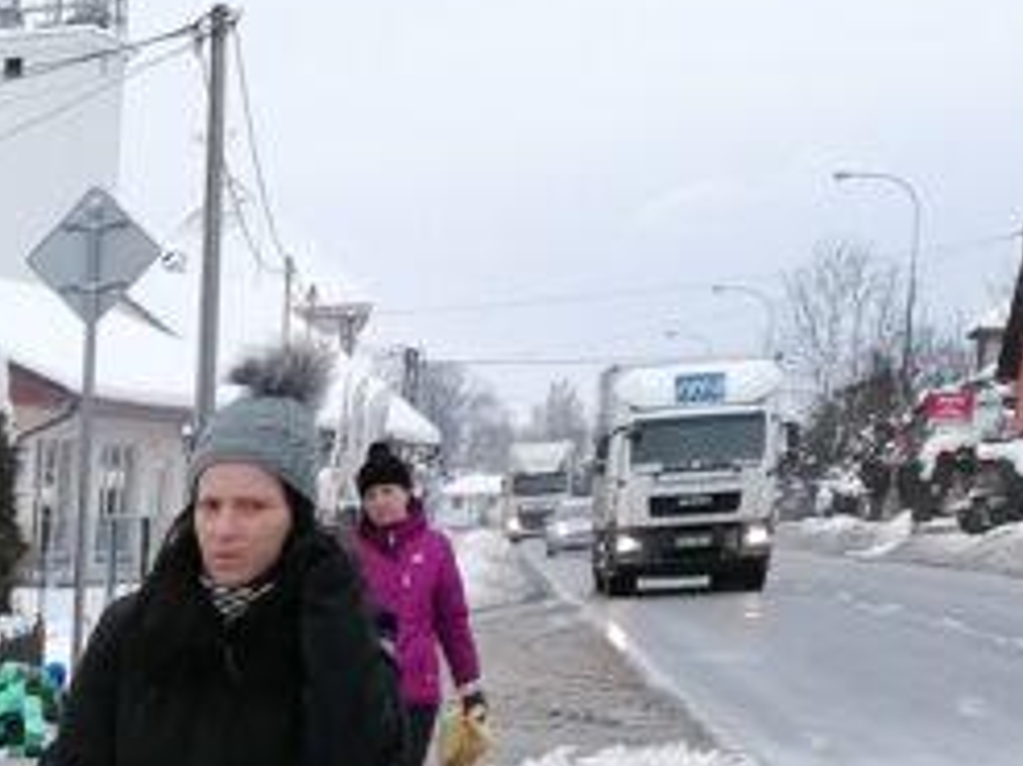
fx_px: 5169
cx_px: -1209
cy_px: 2128
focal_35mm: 175
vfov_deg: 7.6
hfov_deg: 10.2
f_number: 1.8
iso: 50
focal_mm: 4.75
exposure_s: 1/192
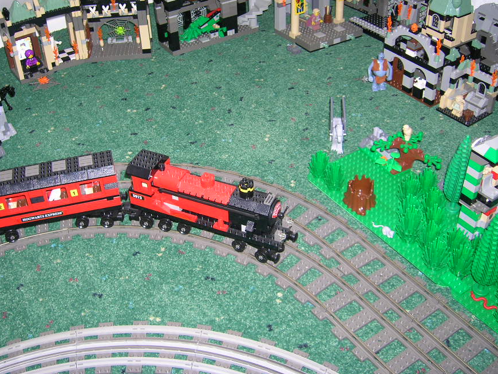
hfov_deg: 46.7
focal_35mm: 40
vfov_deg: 35.9
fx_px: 576
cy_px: 156
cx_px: 225
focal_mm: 5.7
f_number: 2.9
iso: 50
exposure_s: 1/60.1
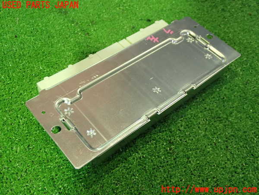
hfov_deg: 45.8
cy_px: 98
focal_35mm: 41
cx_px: 130
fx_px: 307
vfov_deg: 35.1
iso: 800
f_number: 2.8
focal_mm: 7.31
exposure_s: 1/40
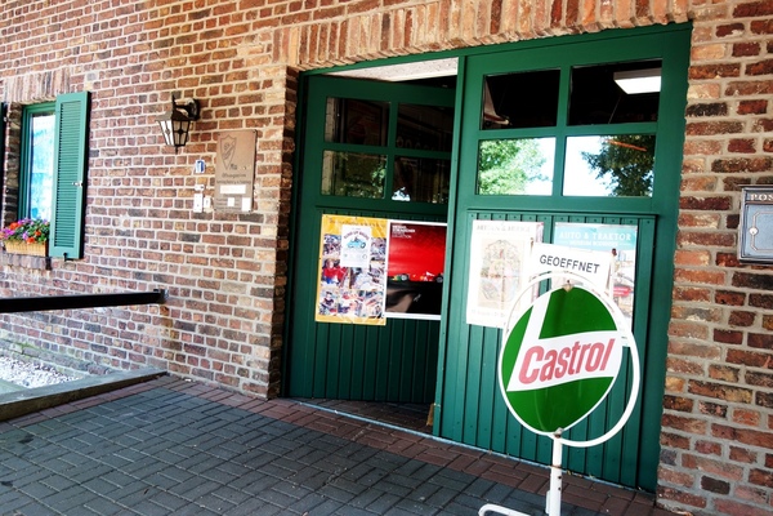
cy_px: 258
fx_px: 623
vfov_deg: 45.0
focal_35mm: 29
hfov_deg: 63.7
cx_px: 386
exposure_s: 1/100
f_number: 2
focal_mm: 10.63
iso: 125
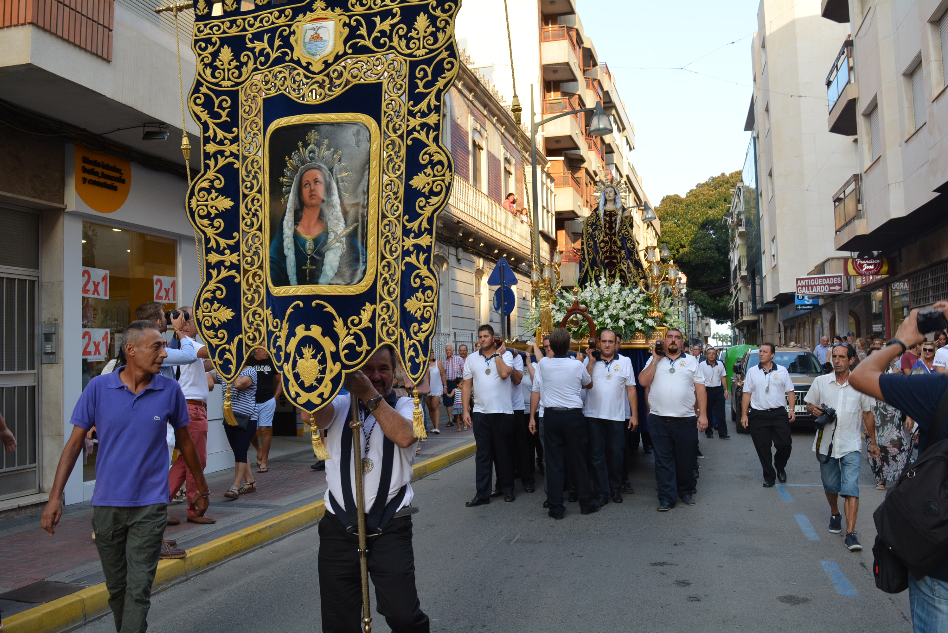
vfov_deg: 40.0
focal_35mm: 33
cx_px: 474
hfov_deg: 57.2
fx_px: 870
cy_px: 316
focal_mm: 22
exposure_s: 1/200
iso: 400
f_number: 7.1
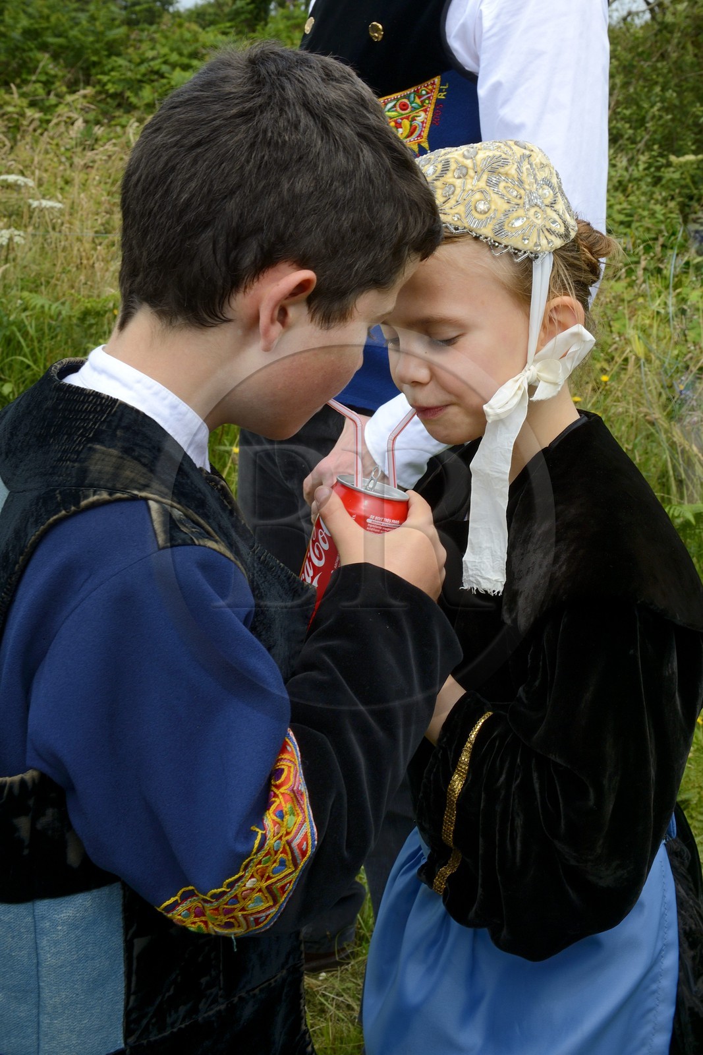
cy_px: 528
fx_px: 1230
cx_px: 352
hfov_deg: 31.9
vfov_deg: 46.4
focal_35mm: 42
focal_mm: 42
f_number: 14
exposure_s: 1/200
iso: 400
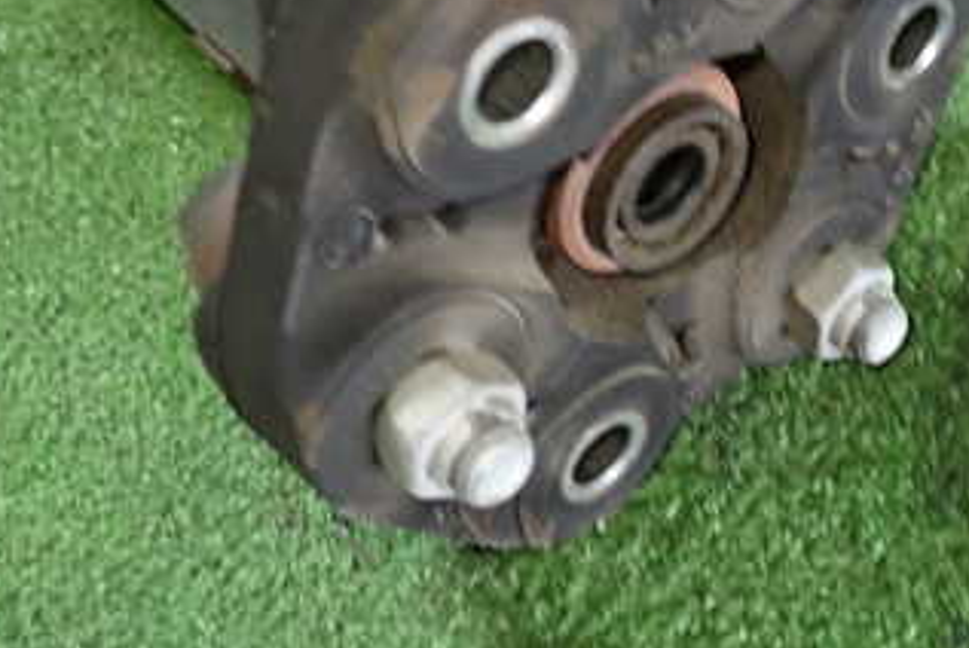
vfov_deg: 22.9
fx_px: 1590
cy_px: 199
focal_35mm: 59
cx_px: 776
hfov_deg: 32.9
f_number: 2.3
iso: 400
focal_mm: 5.4
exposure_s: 1/30
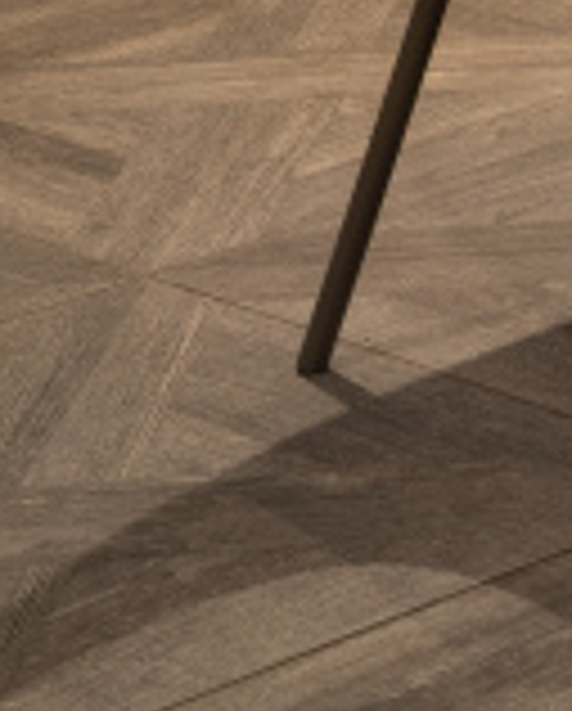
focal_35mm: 243
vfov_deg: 7.4
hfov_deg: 5.2
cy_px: -970
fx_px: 5127
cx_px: 2725
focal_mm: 32
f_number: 11
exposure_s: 1/5
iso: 200
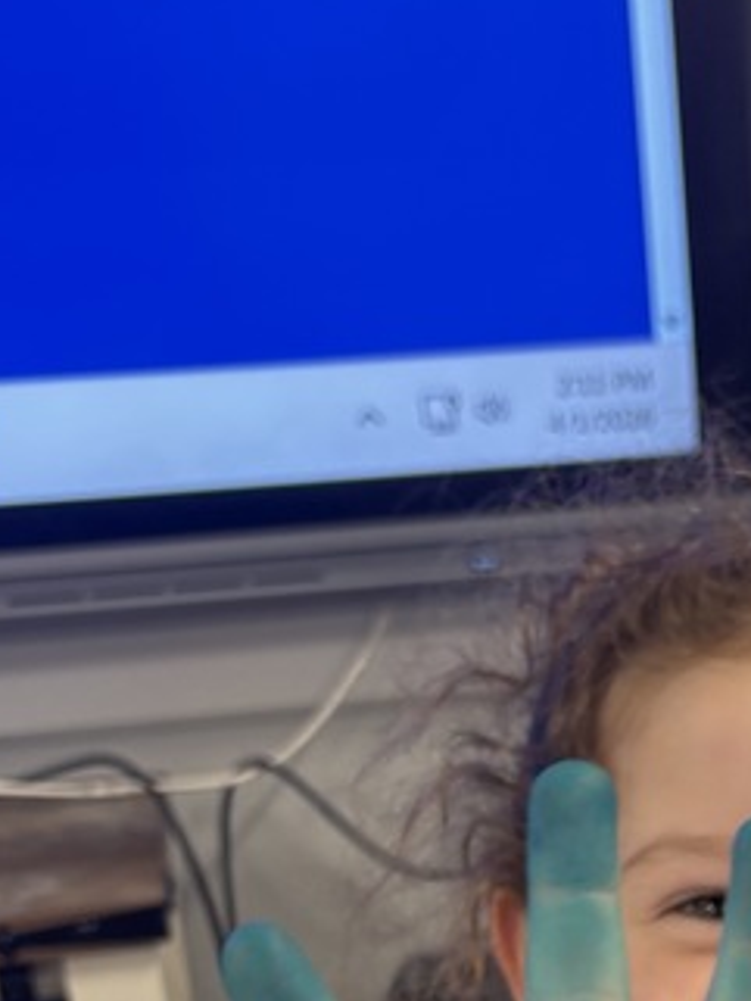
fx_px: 2399
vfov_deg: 21.3
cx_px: 860
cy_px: 1307
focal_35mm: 83
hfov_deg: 17.1
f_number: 1.6
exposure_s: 1/60
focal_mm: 5.96
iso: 80
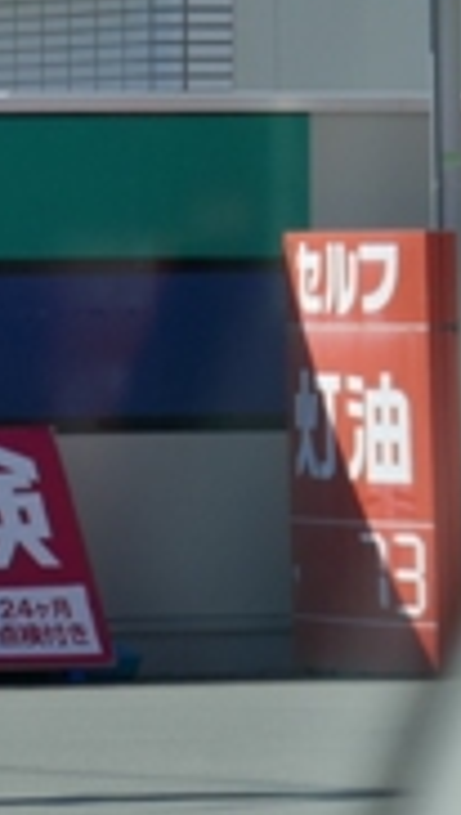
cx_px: -515
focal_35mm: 401
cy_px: 78
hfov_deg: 3.0
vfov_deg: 5.4
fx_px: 8674
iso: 125
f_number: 5.3
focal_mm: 39.6
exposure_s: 1/500
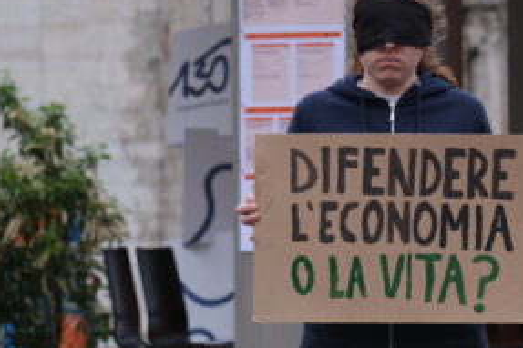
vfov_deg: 4.6
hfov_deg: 6.9
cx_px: 390
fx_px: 4327
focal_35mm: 298
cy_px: 161
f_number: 5.6
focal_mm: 113.8
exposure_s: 1/150
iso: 320
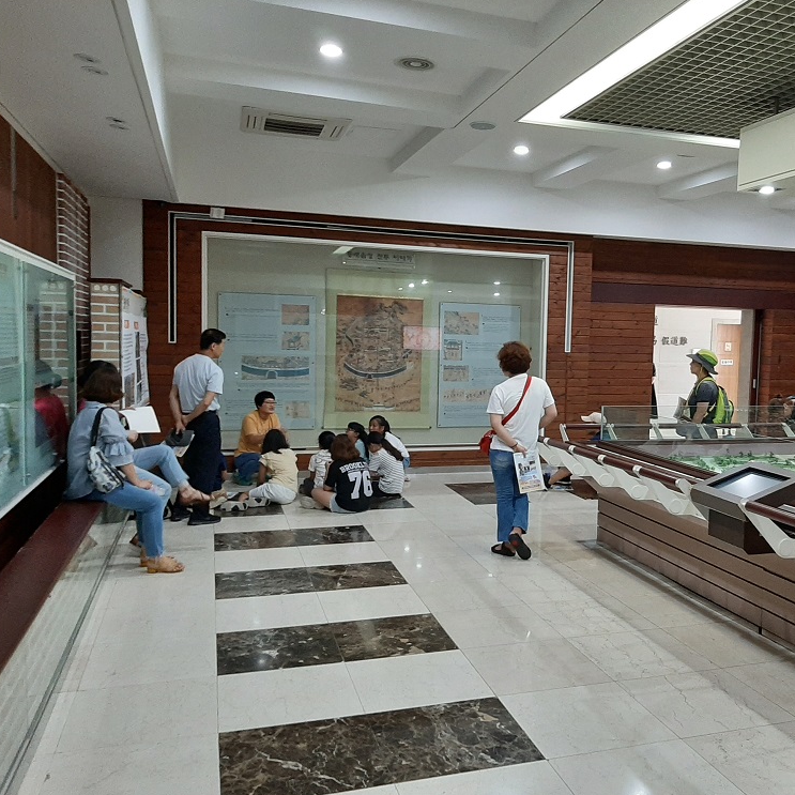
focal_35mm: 31
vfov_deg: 52.5
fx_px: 805
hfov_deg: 51.7
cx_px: 521
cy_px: 398
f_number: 1.7
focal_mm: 3.93
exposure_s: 1/60
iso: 250
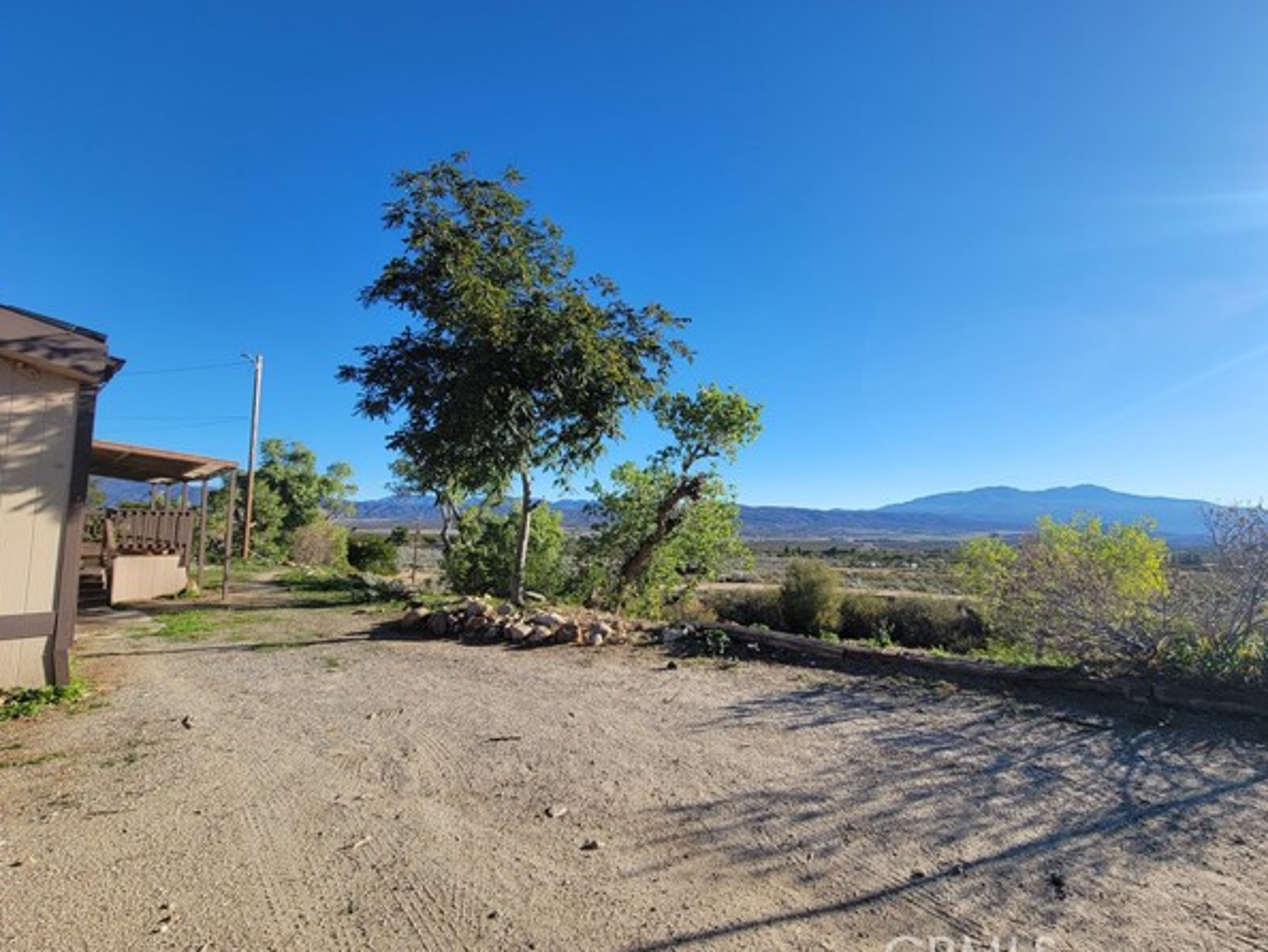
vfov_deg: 85.7
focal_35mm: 14
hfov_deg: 102.0
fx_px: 513
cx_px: 657
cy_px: 474
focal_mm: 2.2
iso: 50
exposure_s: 1/1325
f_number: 2.2
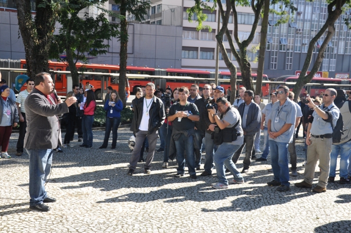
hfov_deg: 43.7
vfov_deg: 29.8
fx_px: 438
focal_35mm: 45
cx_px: 176
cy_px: 116
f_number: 7.1
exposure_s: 1/200
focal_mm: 30
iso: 200
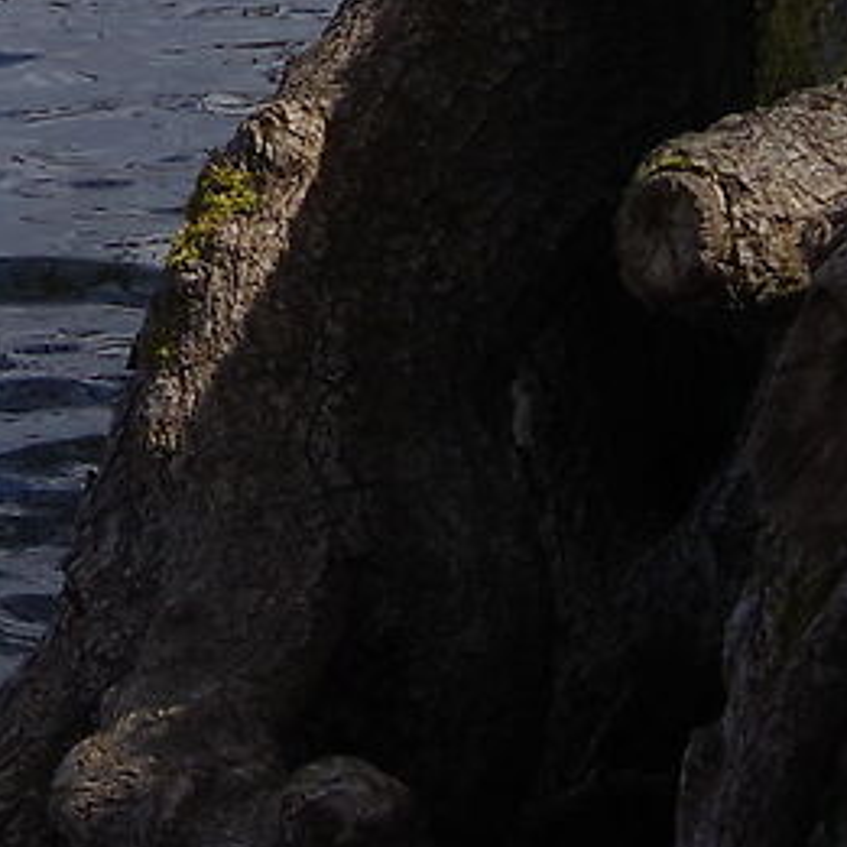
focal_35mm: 281
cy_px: -1227
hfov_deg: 6.0
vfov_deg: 6.0
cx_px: -941
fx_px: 7779
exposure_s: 1/250
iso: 400
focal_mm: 36
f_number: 13
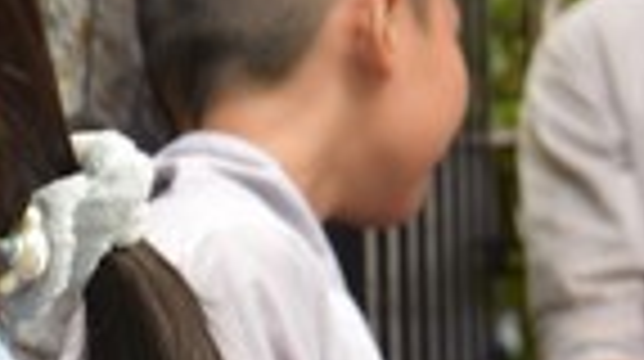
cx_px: -450
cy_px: 346
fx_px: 3905
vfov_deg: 5.3
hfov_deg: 9.1
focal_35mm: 229
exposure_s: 1/60
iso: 400
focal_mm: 48
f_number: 4
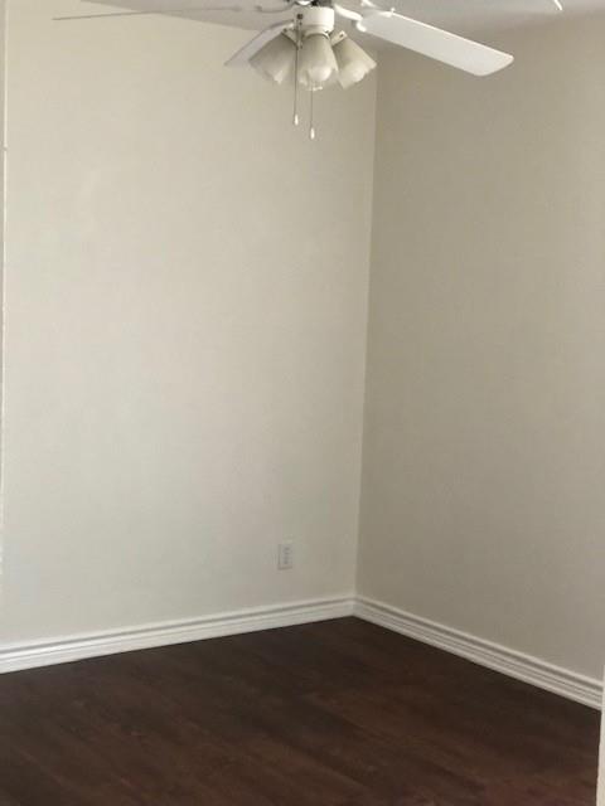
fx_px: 1328
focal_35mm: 57
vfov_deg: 33.8
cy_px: 403
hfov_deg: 25.7
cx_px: 302
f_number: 2.8
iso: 400
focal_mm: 6.6
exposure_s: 1/30
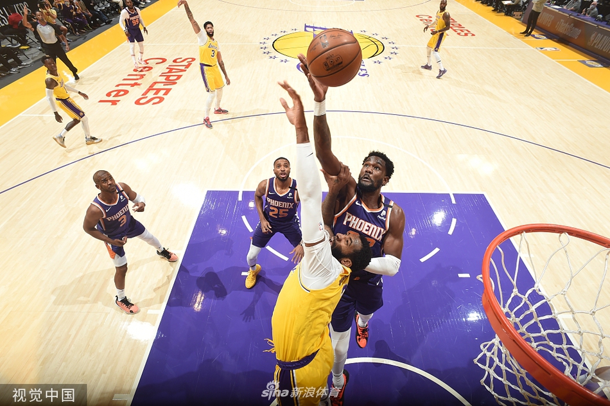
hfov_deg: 84.0
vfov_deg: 61.9
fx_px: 339
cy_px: 203
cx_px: 305
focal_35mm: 20
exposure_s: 1/250
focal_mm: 20
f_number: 8
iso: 400
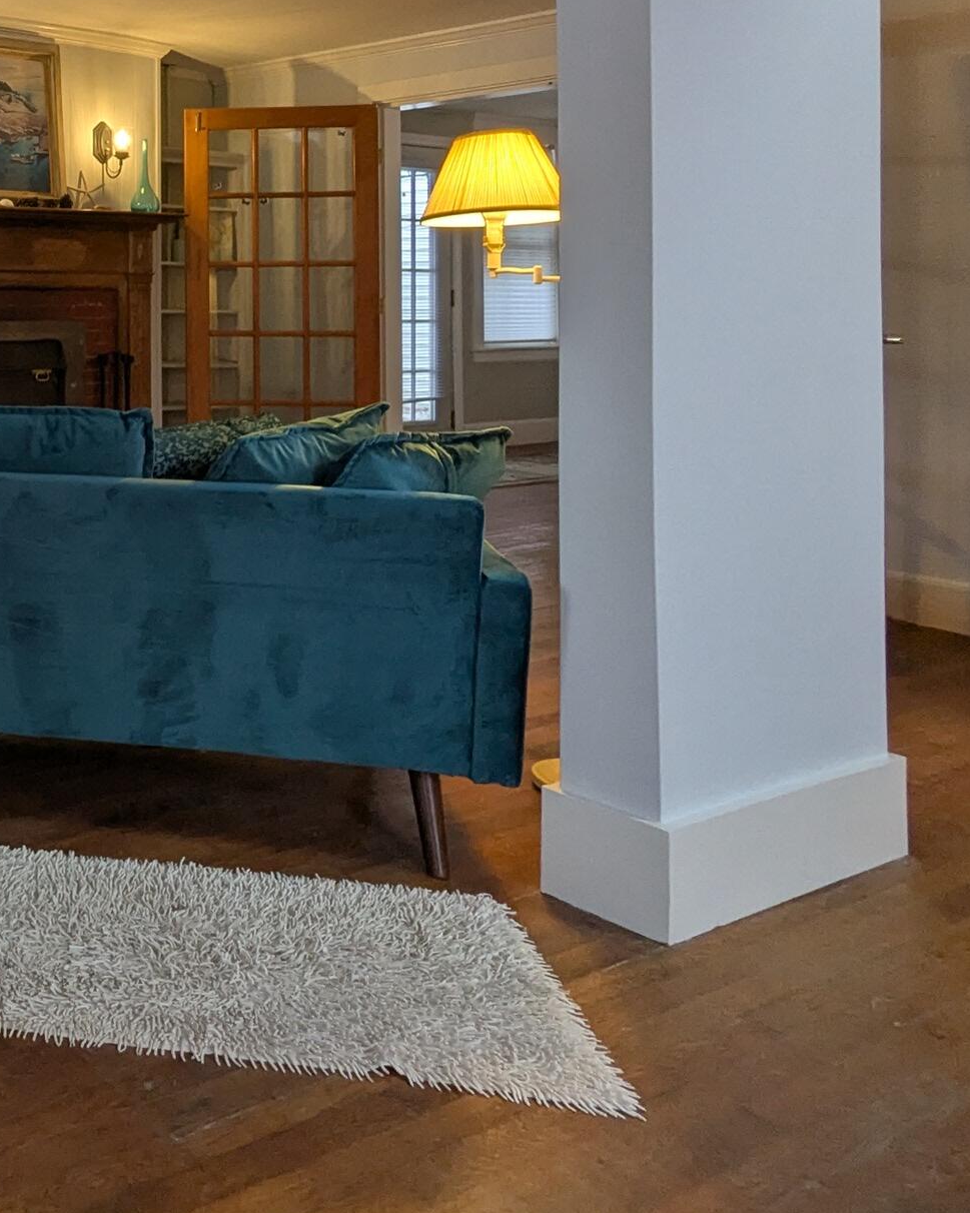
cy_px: 263
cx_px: -141
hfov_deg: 36.4
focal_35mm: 33
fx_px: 1185
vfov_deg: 51.3
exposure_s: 1/40
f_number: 2.2
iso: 84
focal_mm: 2.35
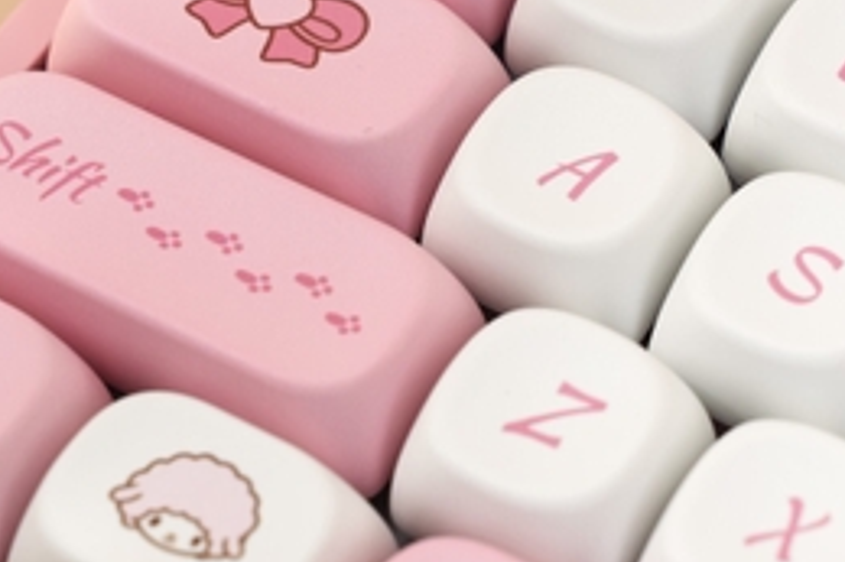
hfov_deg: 10.6
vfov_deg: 7.1
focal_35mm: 194
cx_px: 582
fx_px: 4551
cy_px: 97
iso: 640
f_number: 8
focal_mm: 70
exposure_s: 1/160
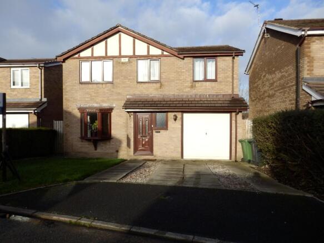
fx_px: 234
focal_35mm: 25
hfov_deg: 69.4
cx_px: 162
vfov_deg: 54.9
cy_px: 122
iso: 80
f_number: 8.7
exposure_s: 1/125
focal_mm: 4.5
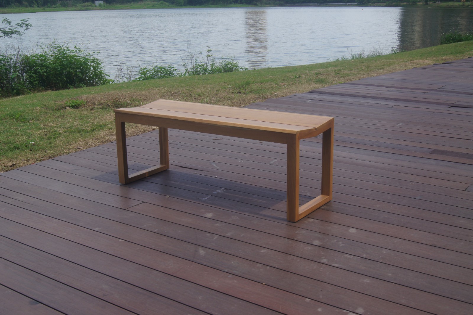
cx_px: 236
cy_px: 158
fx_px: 551
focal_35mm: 42
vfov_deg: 31.8
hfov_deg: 46.4
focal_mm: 28
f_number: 13
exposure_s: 1/80
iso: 100
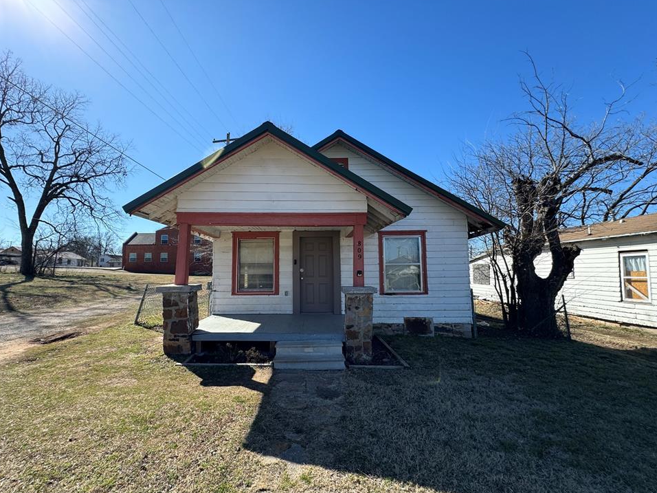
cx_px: 309
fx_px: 285
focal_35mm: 15
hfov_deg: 98.1
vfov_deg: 81.7
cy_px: 254
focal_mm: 2.22
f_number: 2.2
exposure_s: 1/1006
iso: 40
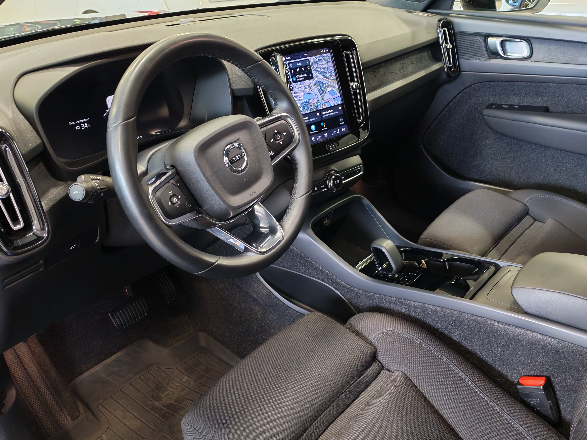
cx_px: 294
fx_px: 577
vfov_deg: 41.8
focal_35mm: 34
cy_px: 220
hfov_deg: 54.0
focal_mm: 6.12
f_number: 1.9
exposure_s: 1/50
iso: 800
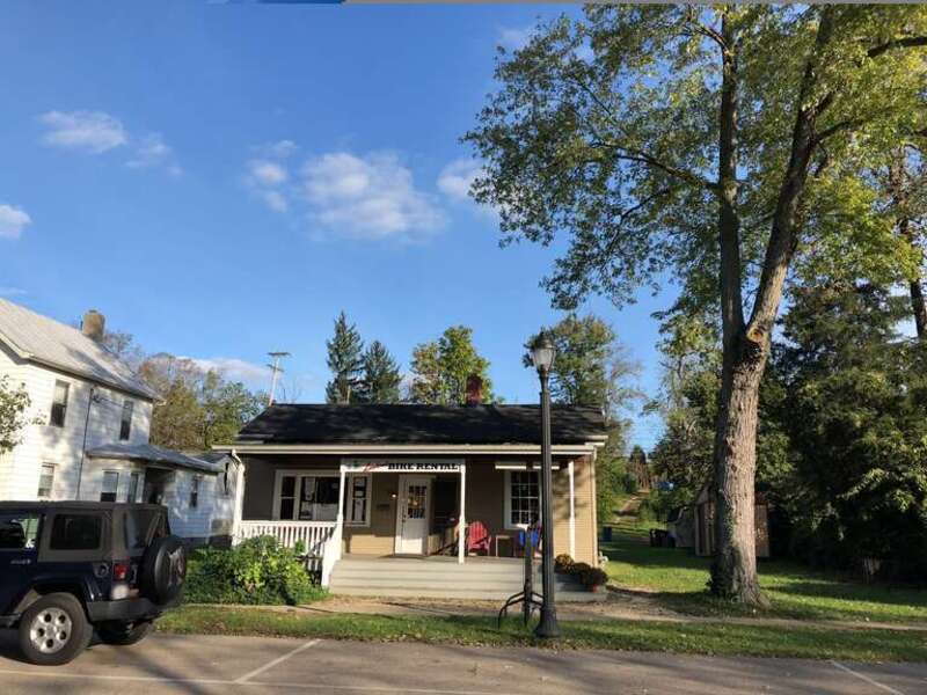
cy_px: 348
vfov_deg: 49.7
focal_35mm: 28
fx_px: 750
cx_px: 464
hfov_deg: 63.4
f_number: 1.8
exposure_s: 1/1297
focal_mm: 3.99
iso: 20
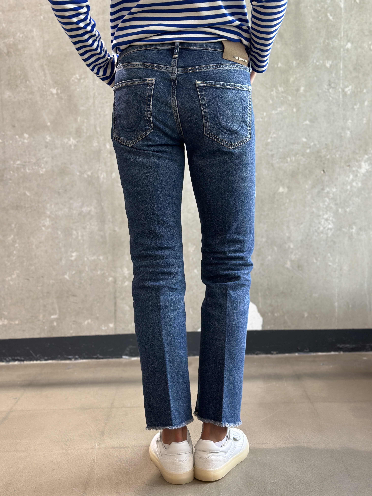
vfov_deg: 39.7
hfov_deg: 30.3
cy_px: 248
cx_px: 186
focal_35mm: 48
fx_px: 688
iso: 125
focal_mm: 6.86
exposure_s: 1/109
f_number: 1.78
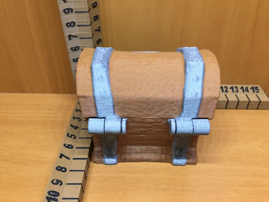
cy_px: 101
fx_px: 225
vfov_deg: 48.2
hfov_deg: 61.7
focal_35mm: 29
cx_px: 134
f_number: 2.2
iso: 100
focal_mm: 4.15
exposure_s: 1/15
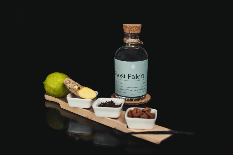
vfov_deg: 27.0
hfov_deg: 39.6
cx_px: 116
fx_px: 324
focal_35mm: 50
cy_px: 78
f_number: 4
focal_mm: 50
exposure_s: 1/250
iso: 640
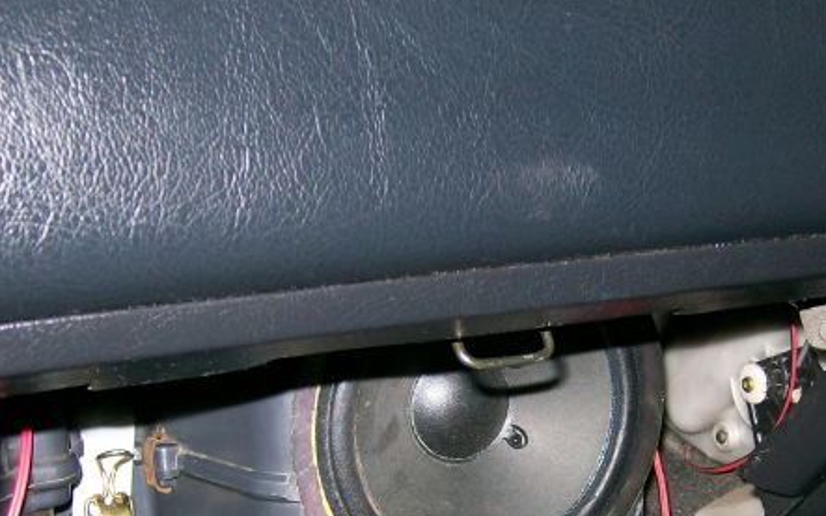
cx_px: 535
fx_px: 1508
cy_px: 456
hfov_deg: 30.4
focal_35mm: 67
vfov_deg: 19.1
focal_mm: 5.8
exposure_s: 1/64
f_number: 2.8
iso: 80
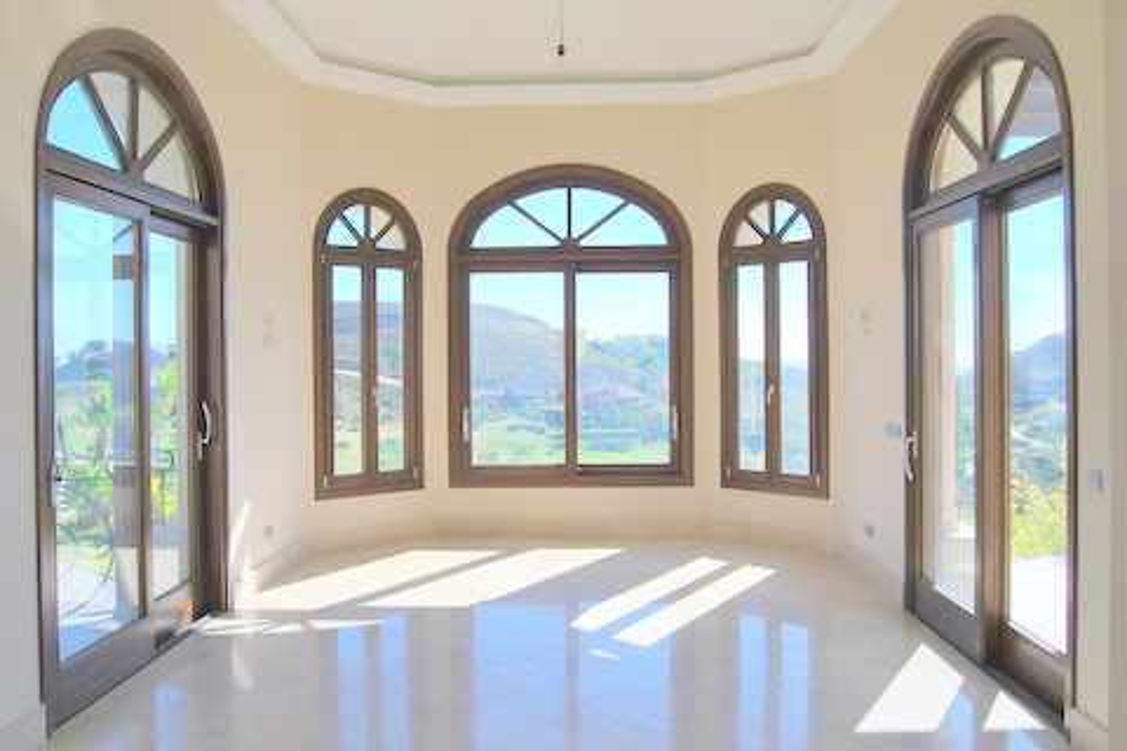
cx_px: 564
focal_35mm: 27
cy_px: 376
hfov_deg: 67.4
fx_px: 845
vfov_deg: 47.9
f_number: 7.1
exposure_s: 1/200
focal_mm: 18
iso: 100
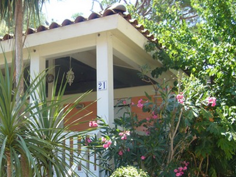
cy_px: 114
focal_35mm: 52
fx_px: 355
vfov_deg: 27.9
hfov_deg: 36.4
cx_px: 78
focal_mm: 5.8
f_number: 2.8
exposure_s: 1/200
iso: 80
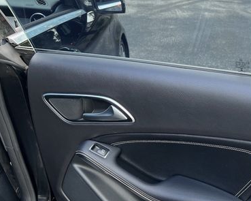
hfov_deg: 40.6
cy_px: 141
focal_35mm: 44
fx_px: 327
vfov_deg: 33.7
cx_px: 195
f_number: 1.5
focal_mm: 5.7
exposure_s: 1/161
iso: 40
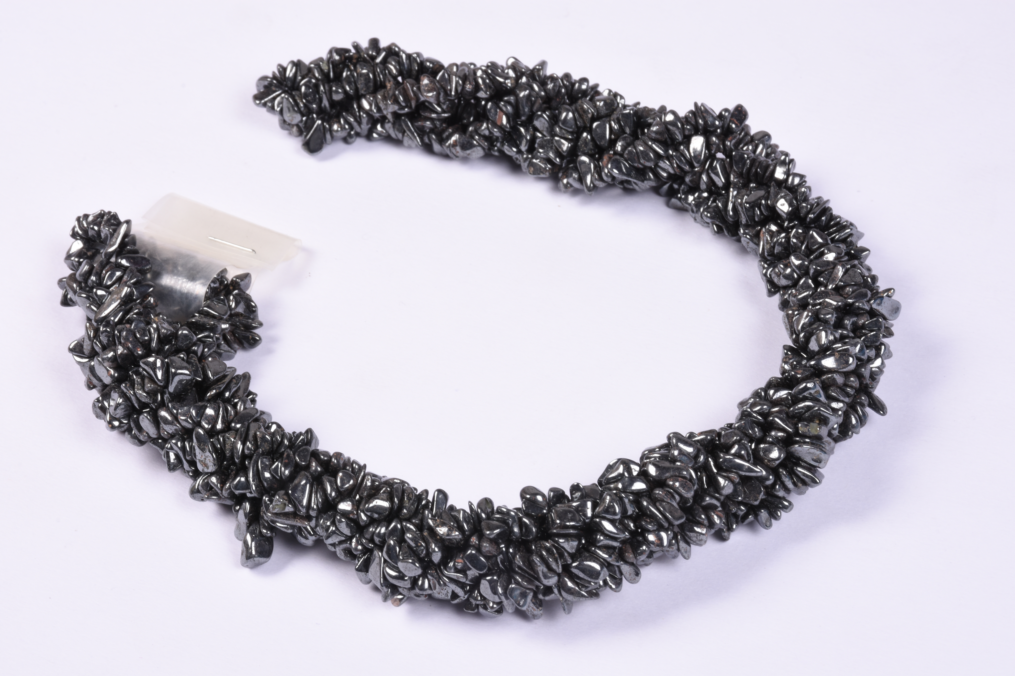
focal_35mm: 128
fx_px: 3595
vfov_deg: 10.8
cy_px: 338
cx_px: 508
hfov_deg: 16.1
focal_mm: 85
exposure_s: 1/125
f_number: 22
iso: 250
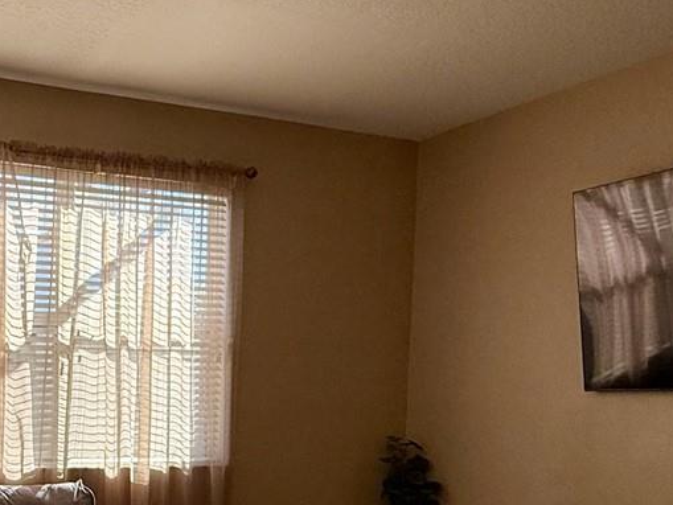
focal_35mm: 44
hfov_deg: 39.1
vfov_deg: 31.4
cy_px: 452
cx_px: 36
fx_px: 856
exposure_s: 1/219
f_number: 2.2
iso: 50
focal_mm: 2.22
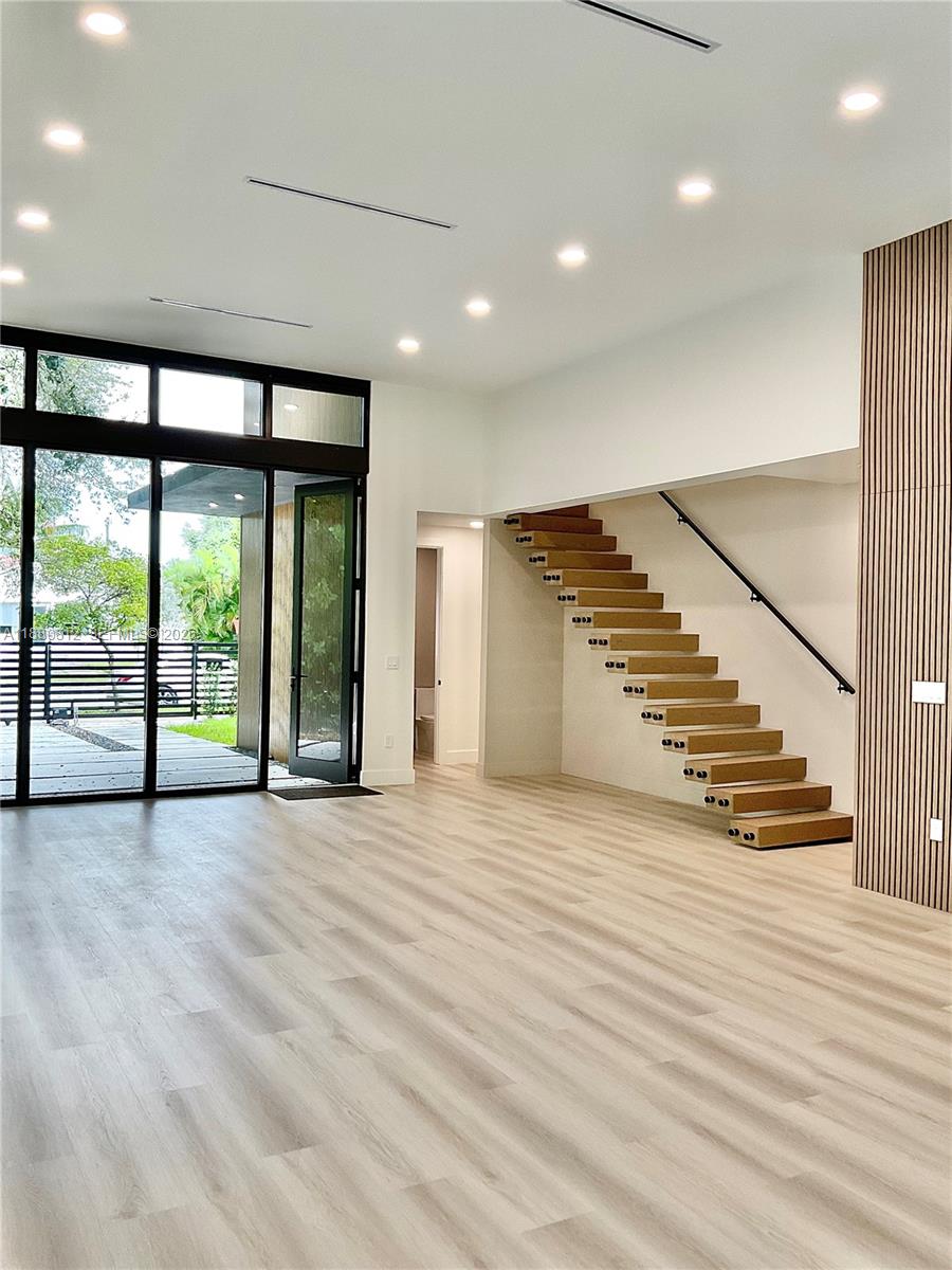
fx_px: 1063
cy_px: 635
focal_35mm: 29
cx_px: 476
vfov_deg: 61.7
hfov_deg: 48.2
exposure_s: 1/120
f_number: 1.8
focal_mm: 3
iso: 50
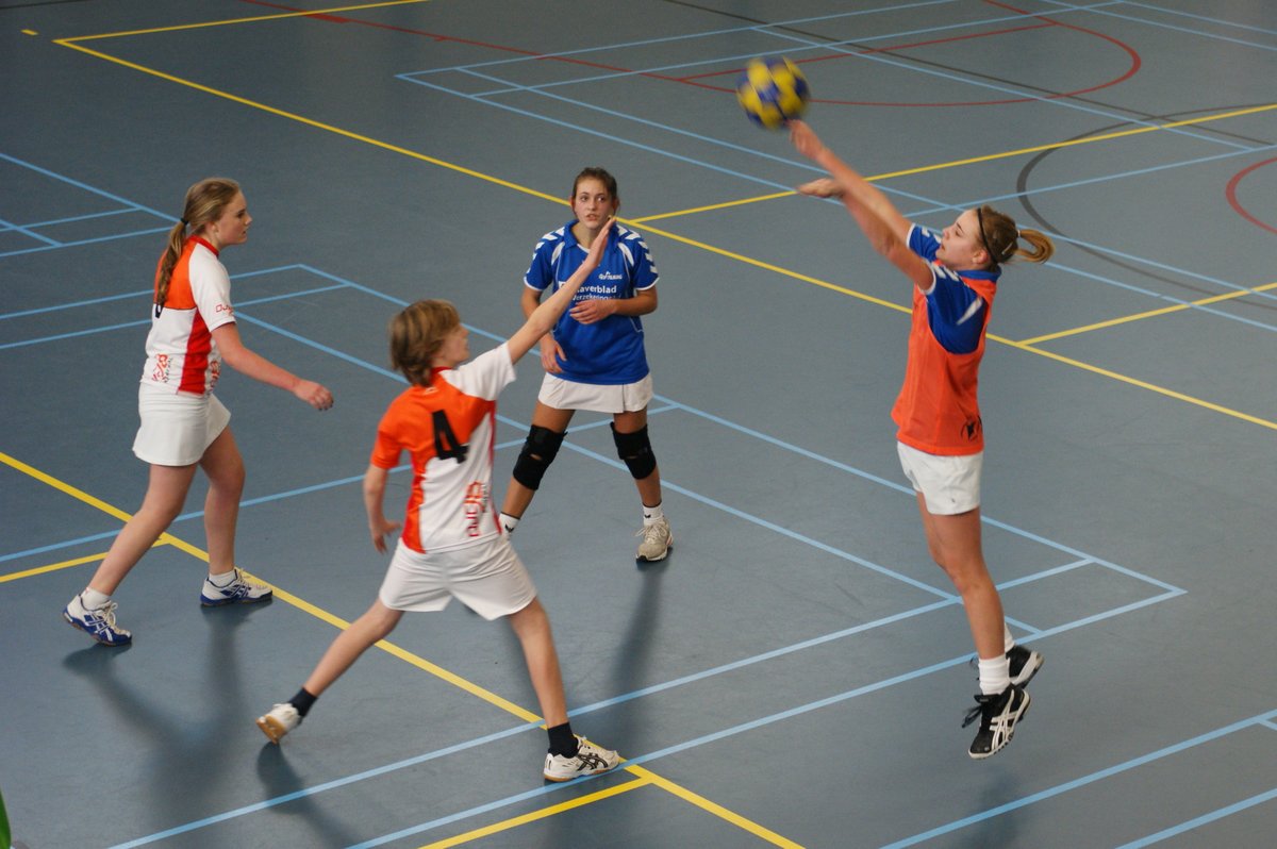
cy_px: 424
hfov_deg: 24.6
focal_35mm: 82
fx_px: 2924
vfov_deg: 16.5
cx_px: 638
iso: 400
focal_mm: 55
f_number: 3.5
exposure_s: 1/160
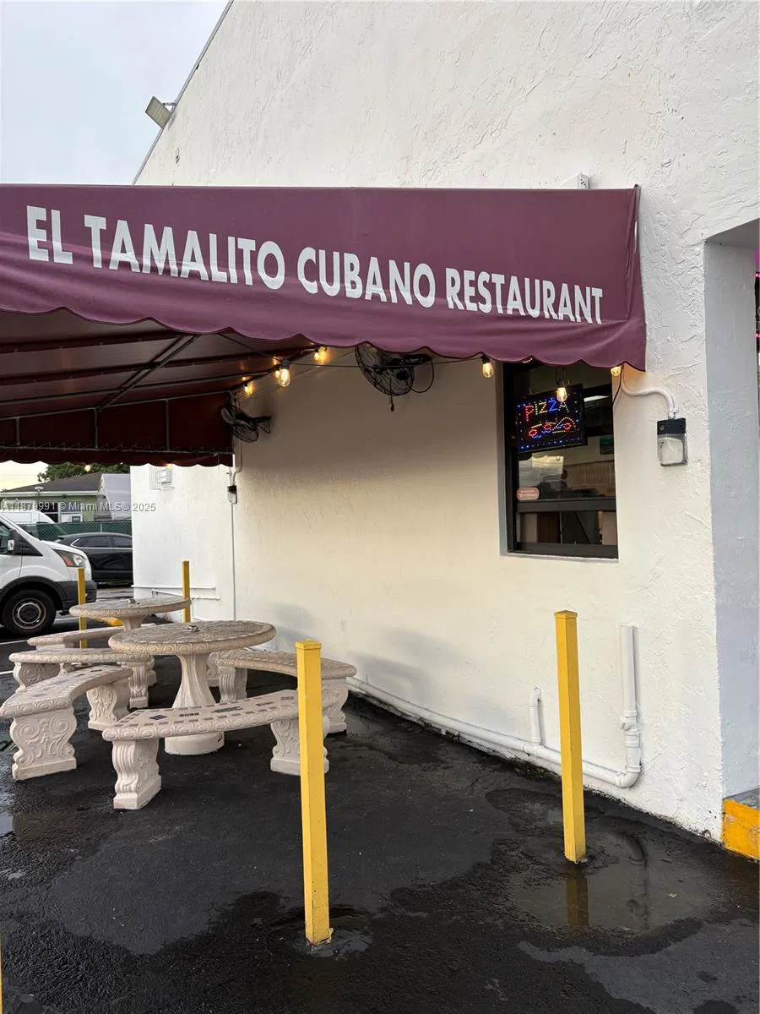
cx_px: 380
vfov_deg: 67.3
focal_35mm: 26
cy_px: 507
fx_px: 761
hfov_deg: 53.1
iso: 50
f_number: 1.6
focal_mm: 5.96
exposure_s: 1/120
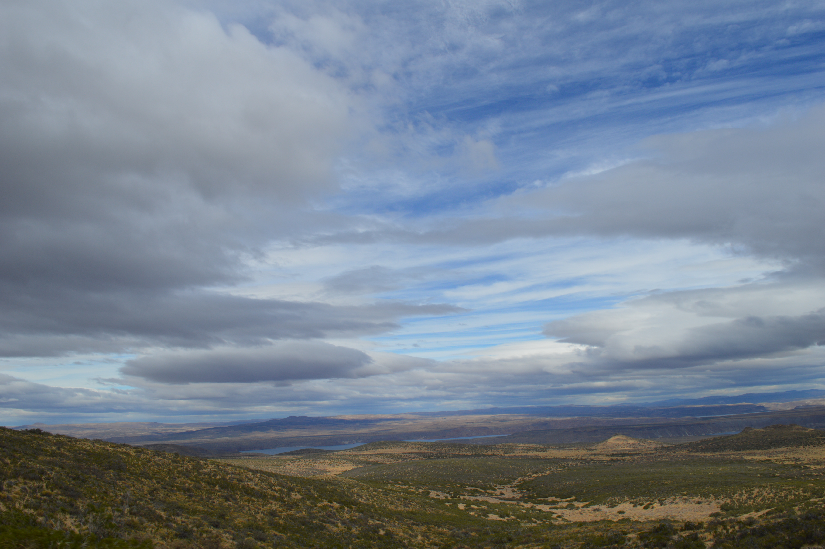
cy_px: 274
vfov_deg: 43.5
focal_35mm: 30
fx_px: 687
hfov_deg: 62.0
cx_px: 412
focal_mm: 20
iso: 100
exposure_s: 1/400
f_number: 10
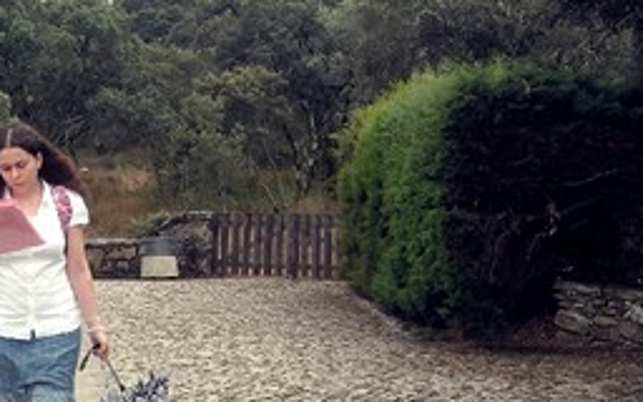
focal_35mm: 91
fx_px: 1595
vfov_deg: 14.3
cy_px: 288
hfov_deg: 22.6
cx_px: 181
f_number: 3.1
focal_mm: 7.1
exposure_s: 1/284
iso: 64
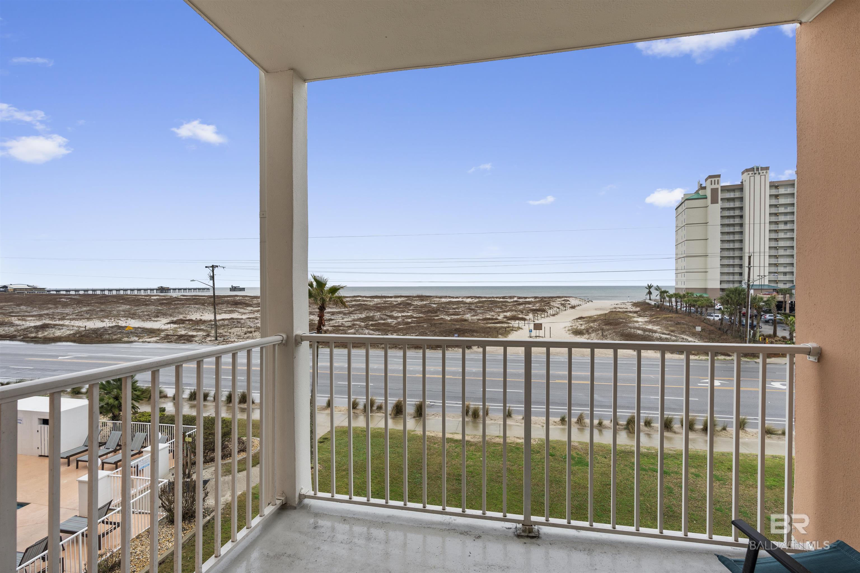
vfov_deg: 73.7
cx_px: 430
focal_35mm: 16
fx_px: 382
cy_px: 286
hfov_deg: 96.7
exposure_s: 1/200
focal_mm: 16
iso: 320
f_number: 5.6
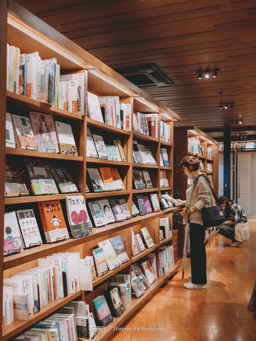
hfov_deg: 39.7
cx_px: 128
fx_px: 355
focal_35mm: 36
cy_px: 170
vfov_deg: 51.4
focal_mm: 45
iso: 800
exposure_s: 1/25
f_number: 5.6
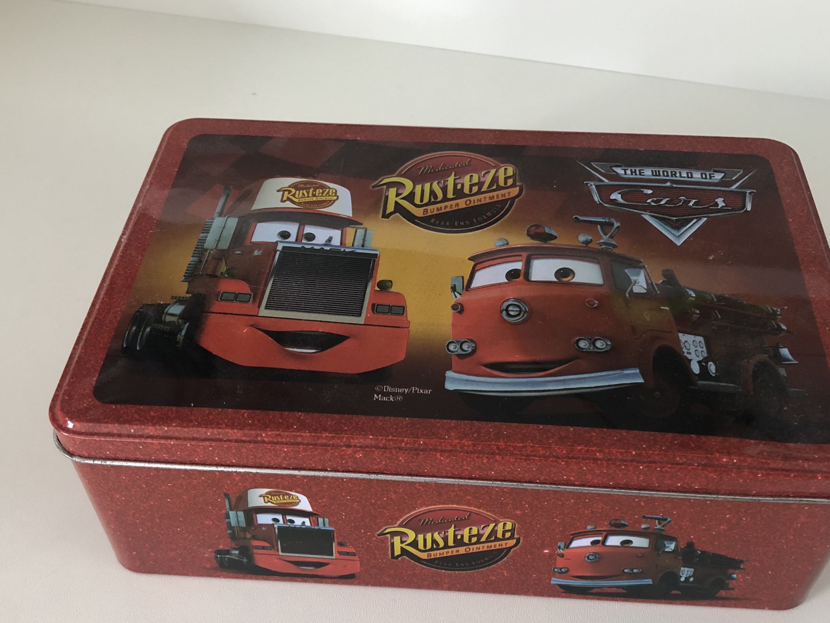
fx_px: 911
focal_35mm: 38
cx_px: 438
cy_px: 377
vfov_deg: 37.6
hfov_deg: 49.0
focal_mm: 3.99
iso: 50
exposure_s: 1/15
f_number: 1.8
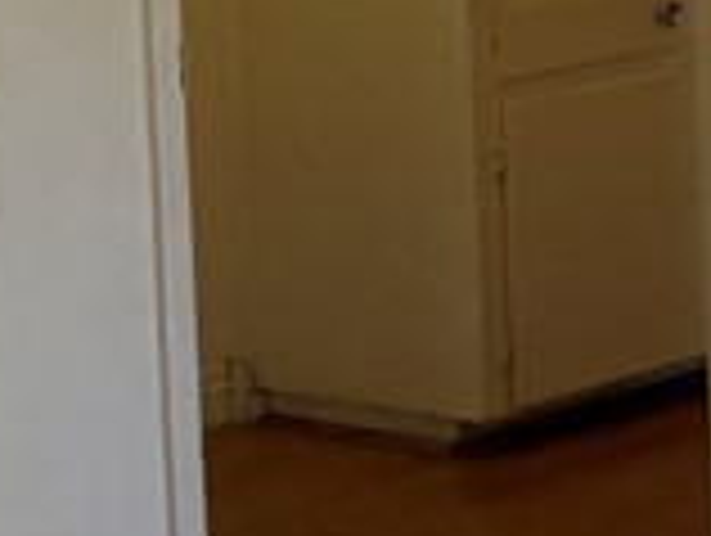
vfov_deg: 8.6
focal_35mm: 168
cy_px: -369
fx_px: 3456
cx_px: 2236
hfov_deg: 9.1
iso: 125
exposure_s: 1/220
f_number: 1.6
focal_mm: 5.96
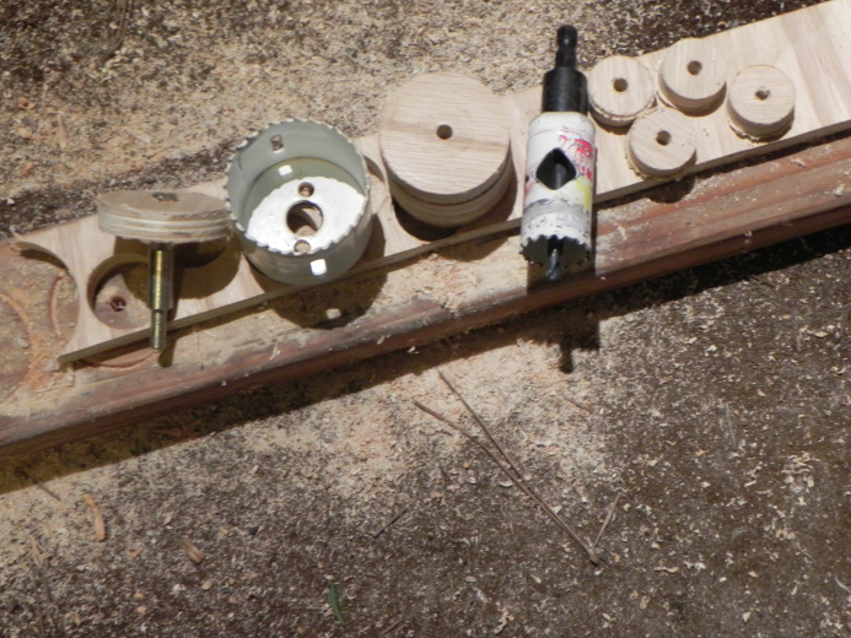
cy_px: 318
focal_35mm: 61
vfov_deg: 24.0
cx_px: 439
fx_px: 1500
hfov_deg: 31.7
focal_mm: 10.3
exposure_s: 1/13.8
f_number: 3.5
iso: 400
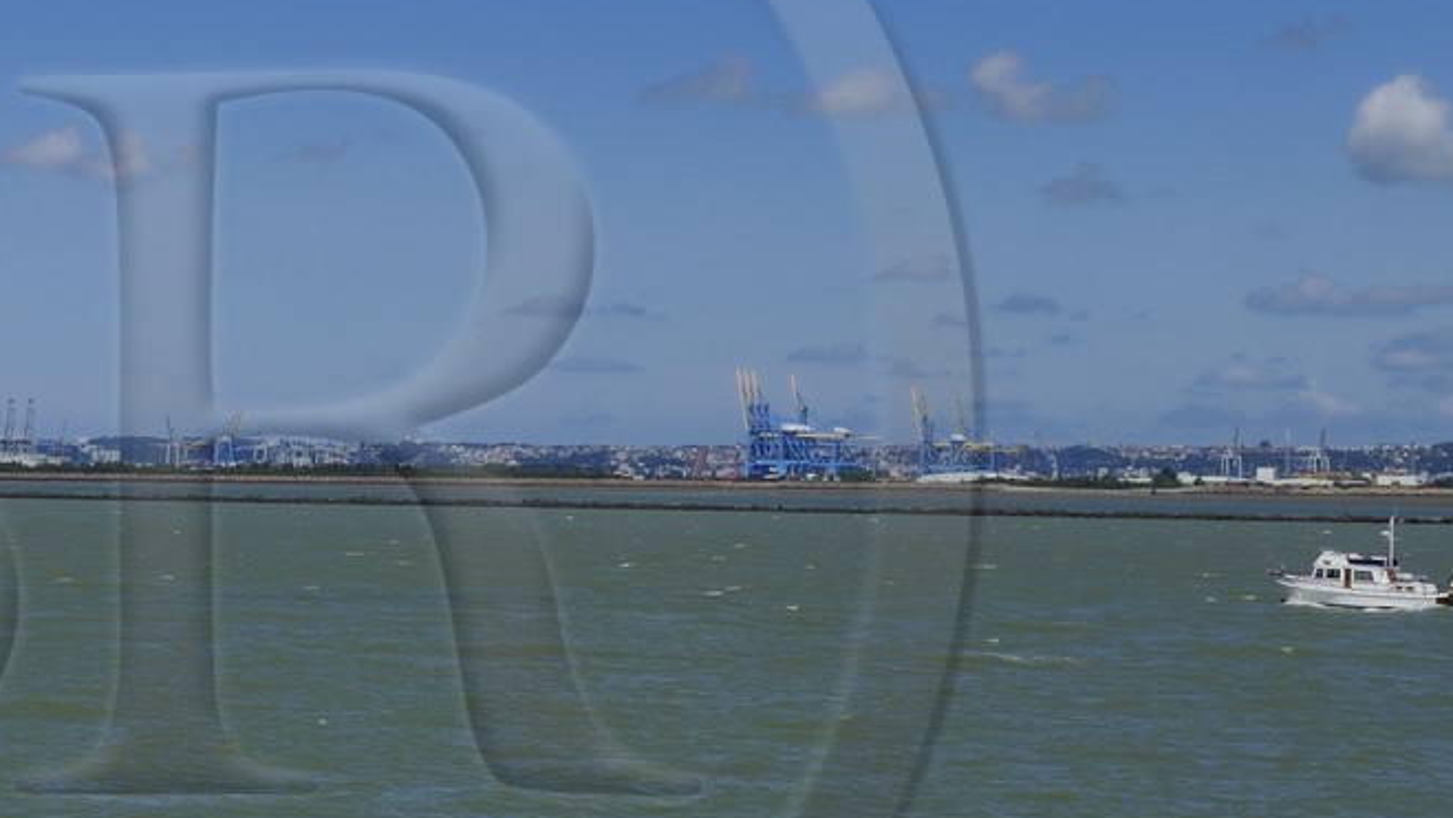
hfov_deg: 17.2
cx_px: 64
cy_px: 437
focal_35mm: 122
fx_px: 4701
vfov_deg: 9.9
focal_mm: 48
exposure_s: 1/200
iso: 200
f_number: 18
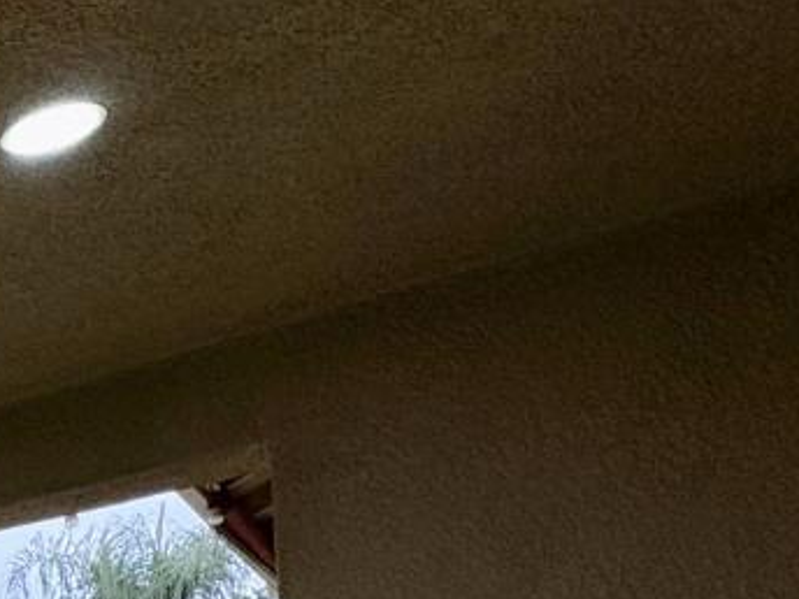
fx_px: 1408
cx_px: -743
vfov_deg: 19.9
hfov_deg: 19.8
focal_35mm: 61
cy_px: 965
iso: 40
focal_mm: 2.22
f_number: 2.2
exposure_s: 1/254
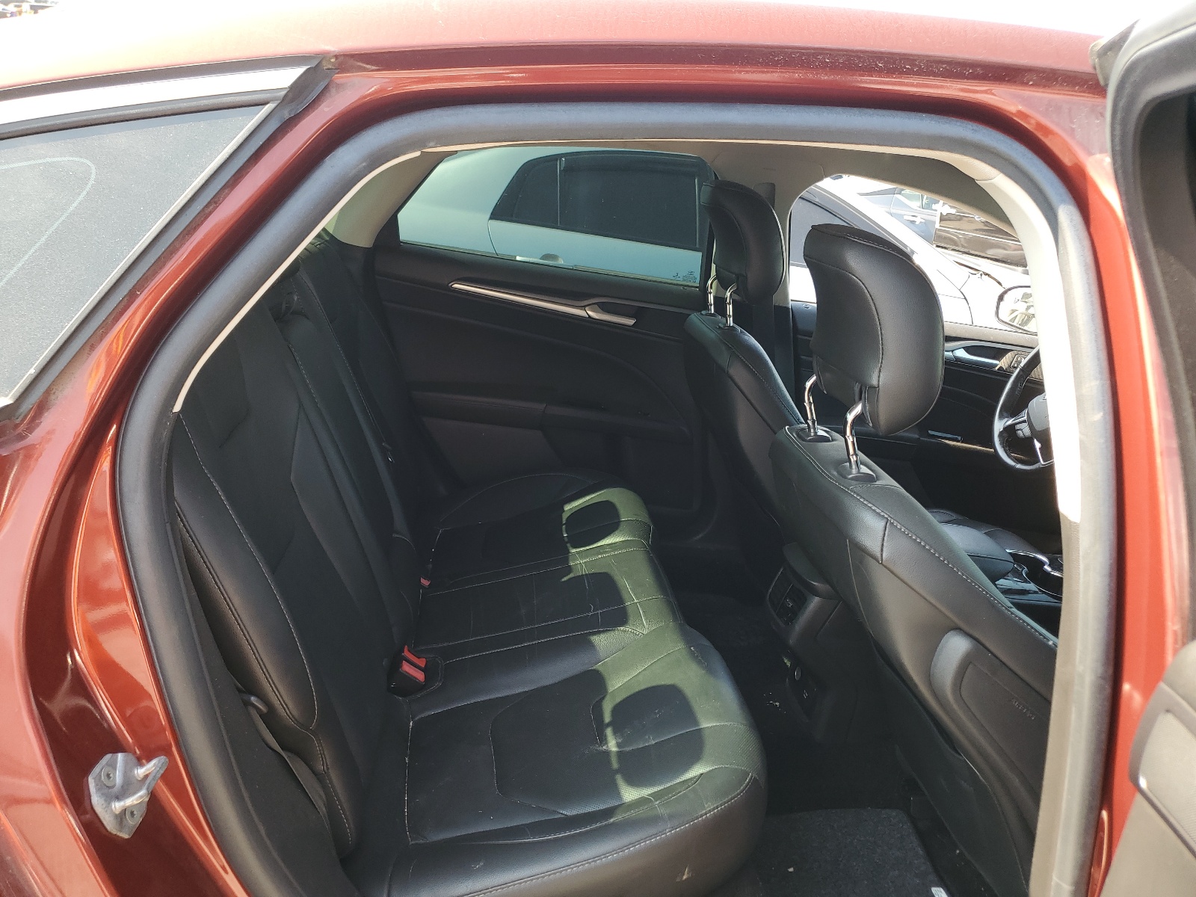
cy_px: 448
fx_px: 898
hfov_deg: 67.3
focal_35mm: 26
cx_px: 598
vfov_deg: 53.1
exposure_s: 1/192
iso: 50
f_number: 1.5
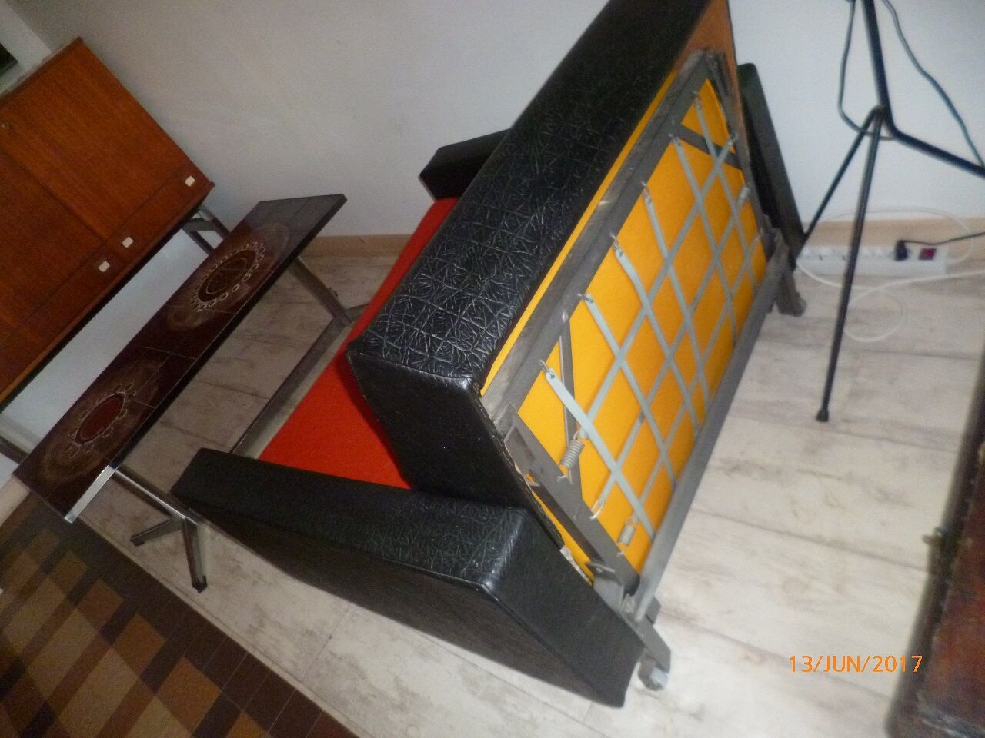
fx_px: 683
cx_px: 492
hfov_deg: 71.6
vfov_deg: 56.8
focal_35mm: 24
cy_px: 369
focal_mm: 4.3
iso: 400
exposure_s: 1/60
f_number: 2.5
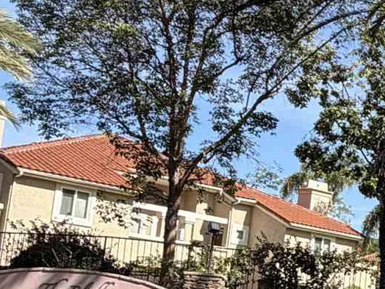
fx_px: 912
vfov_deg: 17.8
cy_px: 240
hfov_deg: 20.0
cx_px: 608
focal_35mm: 82
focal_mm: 2.22
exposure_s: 1/770
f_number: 2.2
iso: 32
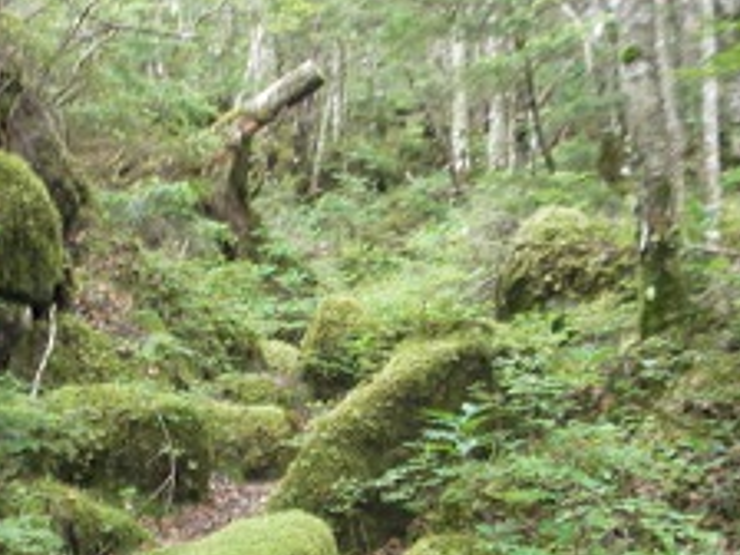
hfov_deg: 29.7
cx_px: 268
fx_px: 1390
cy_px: 380
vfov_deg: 22.5
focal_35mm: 65
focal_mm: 6.3
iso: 160
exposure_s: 1/4
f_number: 3.3
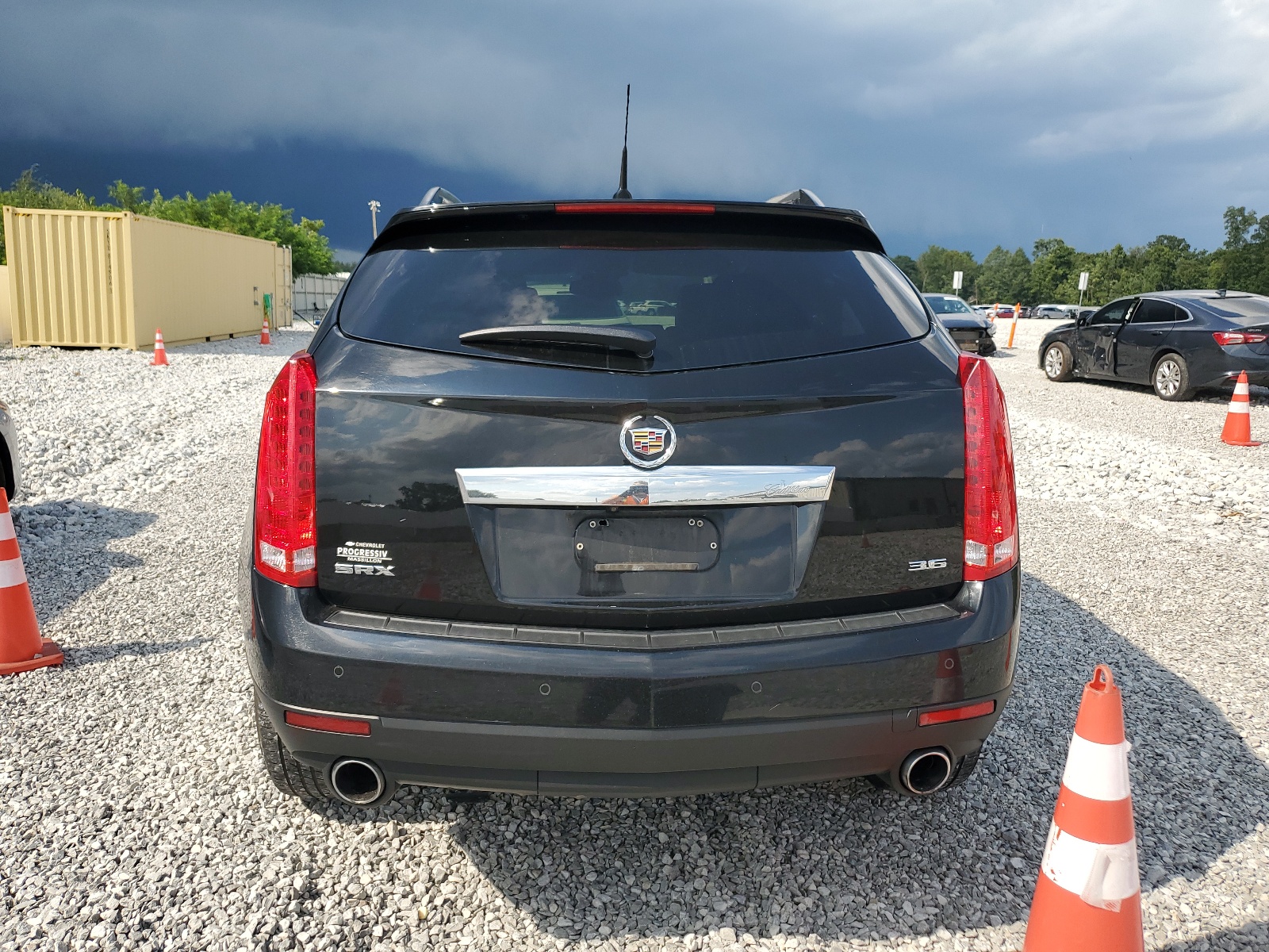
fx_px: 953
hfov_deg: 67.3
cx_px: 634
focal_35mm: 26
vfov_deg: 53.1
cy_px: 476
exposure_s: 1/2000
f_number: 1.5
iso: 50
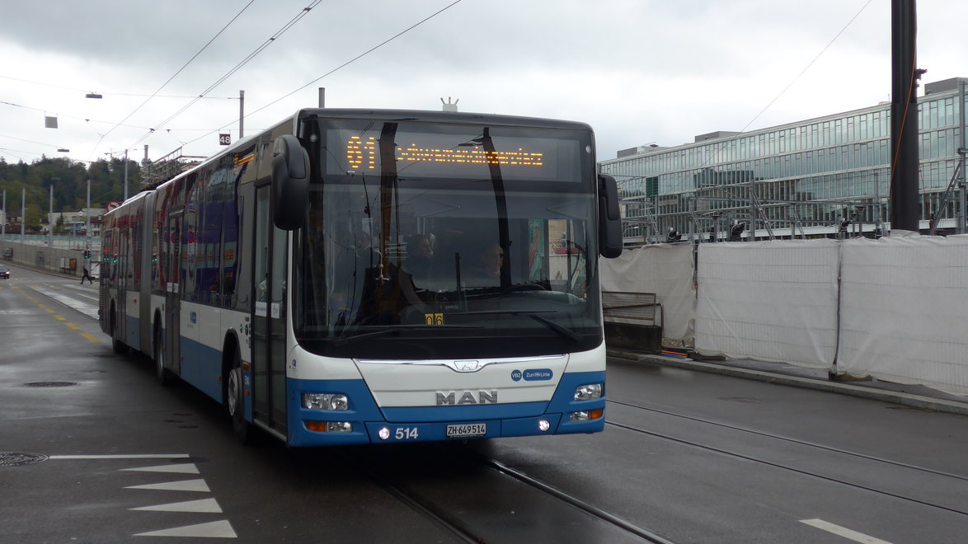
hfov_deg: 42.1
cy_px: 218
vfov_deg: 24.4
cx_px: 475
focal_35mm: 49
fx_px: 1258
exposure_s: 1/800
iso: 80
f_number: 2.8
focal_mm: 9
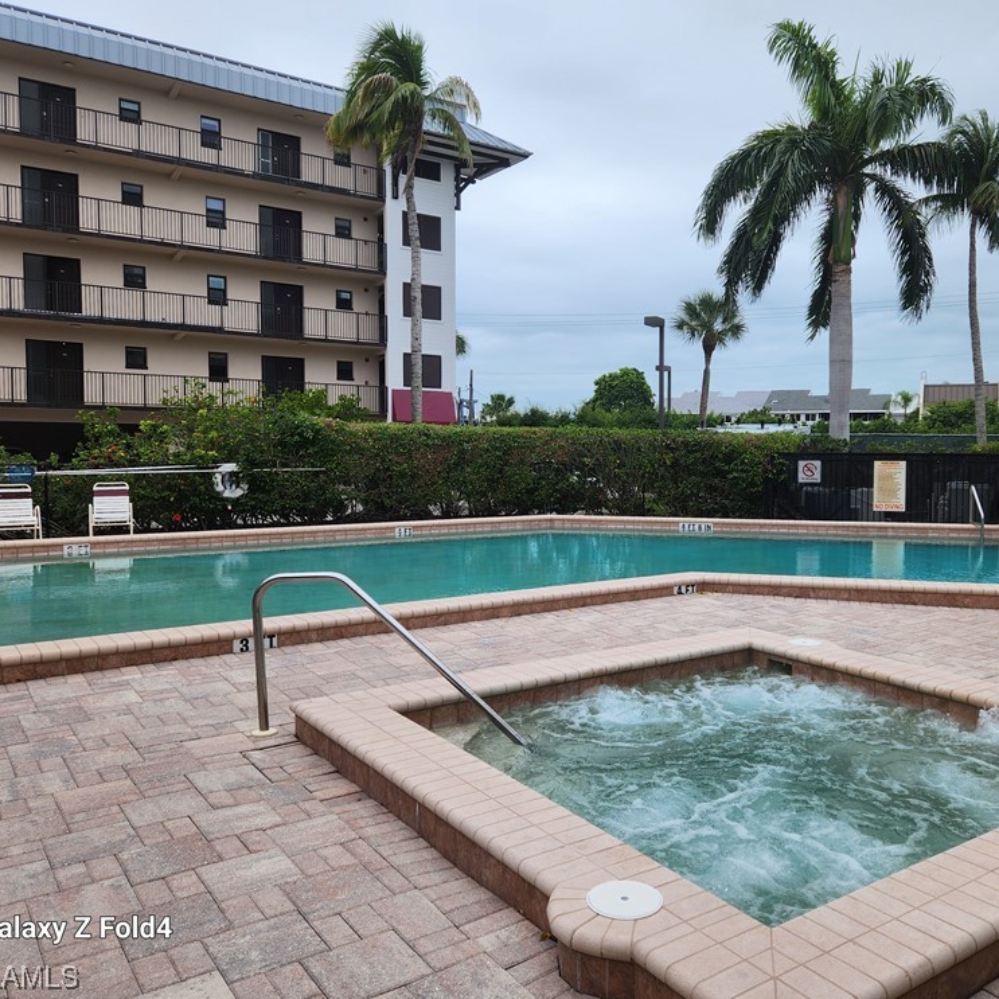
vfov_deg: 57.3
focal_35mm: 28
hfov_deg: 56.8
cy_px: 491
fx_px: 914
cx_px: 602
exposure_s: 1/754
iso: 20
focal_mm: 5.4
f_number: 1.8
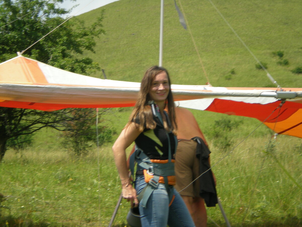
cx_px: 151
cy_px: 114
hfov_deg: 17.3
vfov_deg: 13.0
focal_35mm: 114
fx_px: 995
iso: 50
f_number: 5.9
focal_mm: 18.9
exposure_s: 1/160
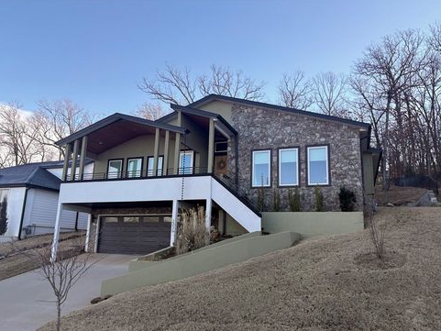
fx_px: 344
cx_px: 218
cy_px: 170
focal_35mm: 27
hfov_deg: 65.3
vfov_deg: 51.4
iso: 50
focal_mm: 5.96
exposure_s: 1/873
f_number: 1.6
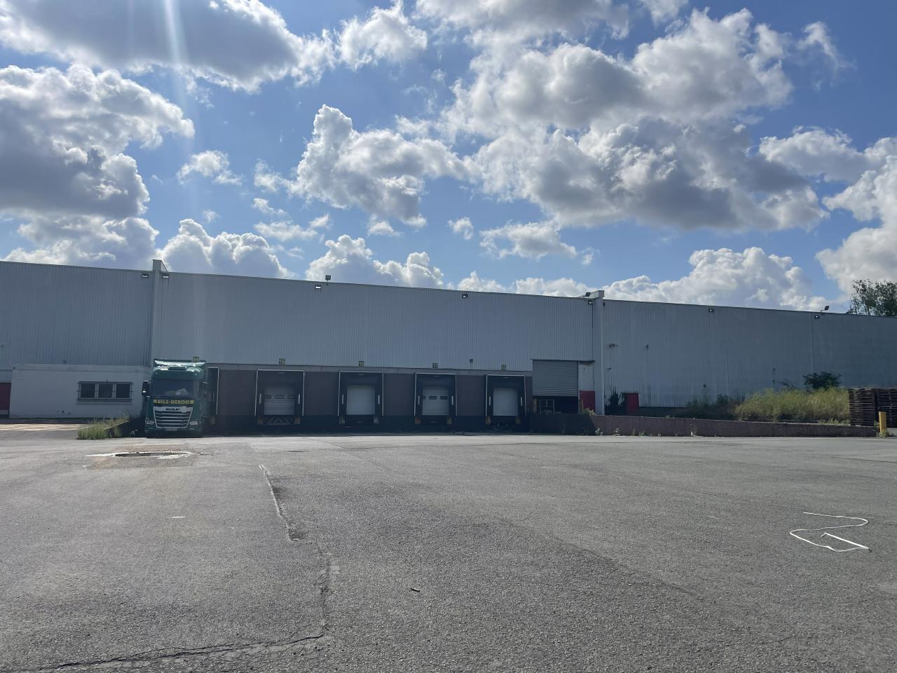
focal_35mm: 26
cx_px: 448
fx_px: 674
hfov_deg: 67.3
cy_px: 336
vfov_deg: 53.1
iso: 32
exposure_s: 1/10753
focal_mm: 4.2
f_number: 1.6
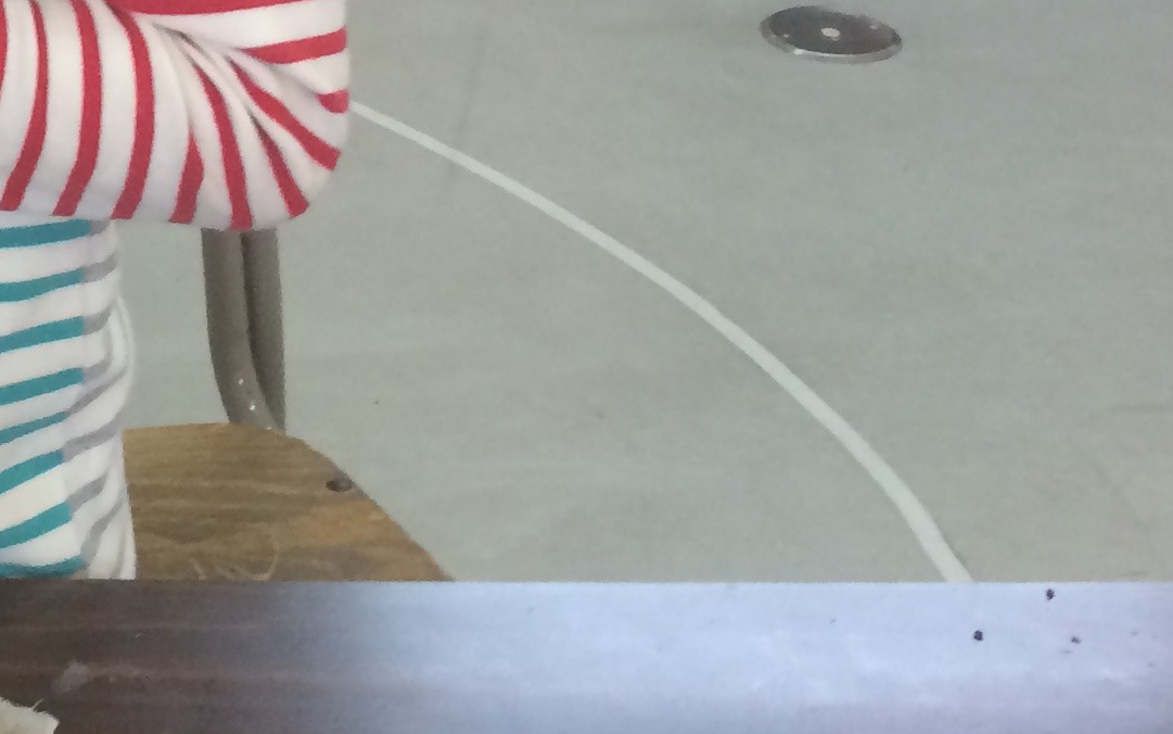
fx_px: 3069
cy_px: -516
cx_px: -532
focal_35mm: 96
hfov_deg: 19.2
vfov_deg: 12.6
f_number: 2.2
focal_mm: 4.12
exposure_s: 1/30
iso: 50
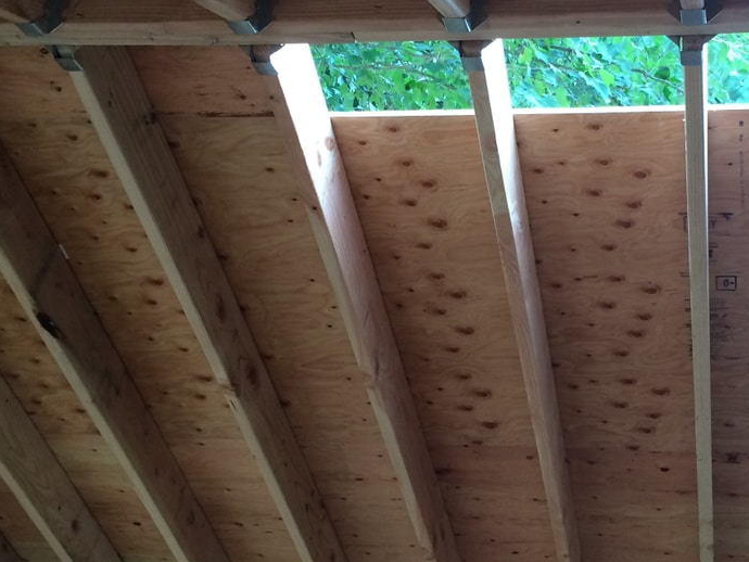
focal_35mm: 56
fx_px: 1212
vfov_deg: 26.1
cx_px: 529
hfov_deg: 33.9
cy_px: 298
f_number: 2.2
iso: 50
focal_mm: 4.15
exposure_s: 1/30
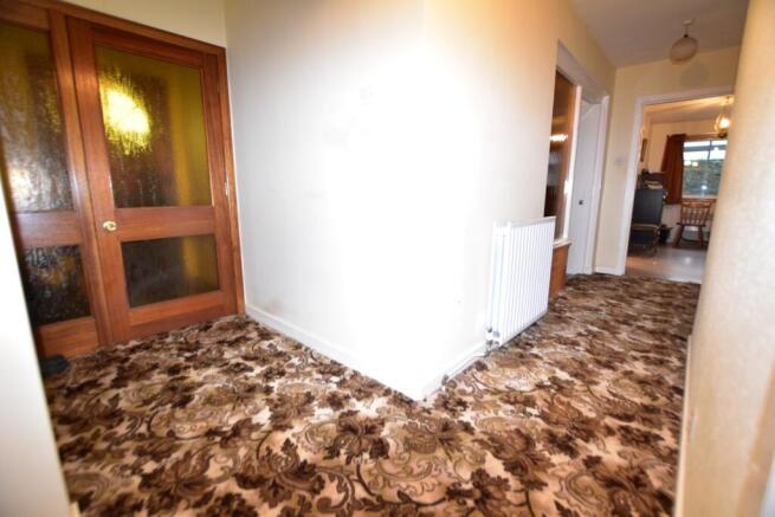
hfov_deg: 100.4
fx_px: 323
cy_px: 258
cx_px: 388
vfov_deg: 77.4
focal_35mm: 15
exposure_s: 1/60
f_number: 4
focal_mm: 10
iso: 1600
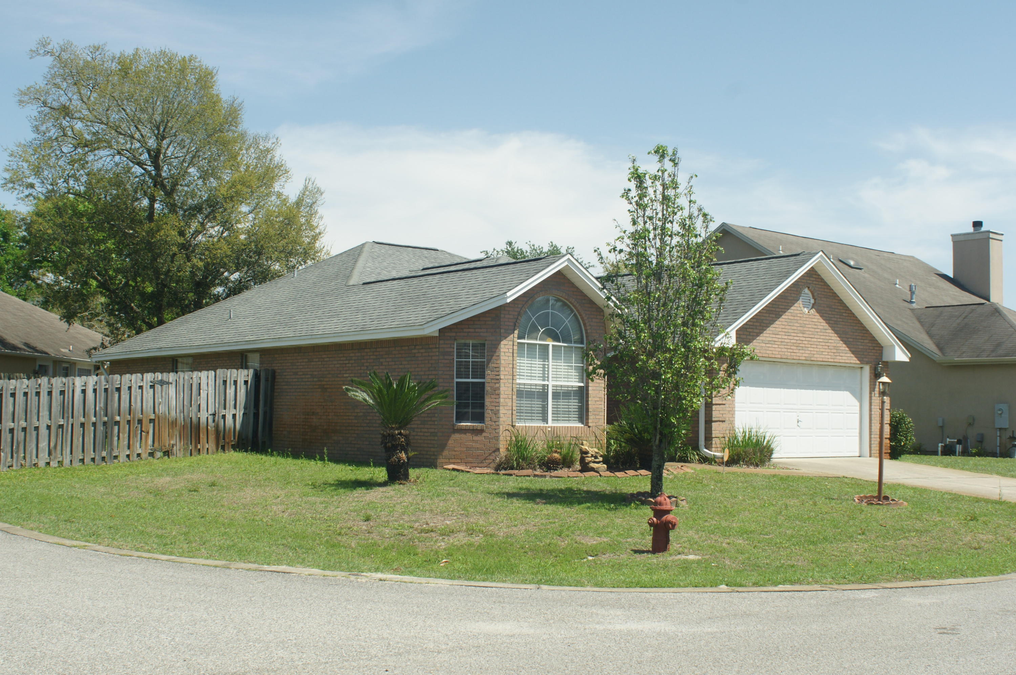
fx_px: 1184
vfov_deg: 31.8
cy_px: 338
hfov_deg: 46.4
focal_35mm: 42
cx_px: 508
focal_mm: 28
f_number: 11
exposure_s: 1/200
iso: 200
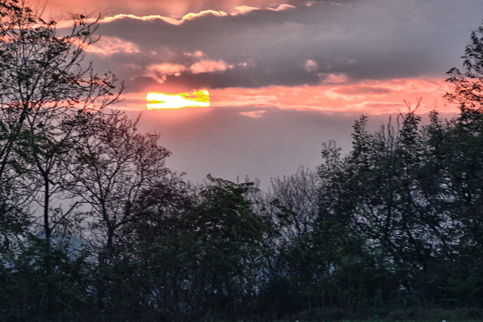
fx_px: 6292
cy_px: 138
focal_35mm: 469
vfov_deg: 2.9
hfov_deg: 4.4
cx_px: 153
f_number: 10
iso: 360
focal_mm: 220
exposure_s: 1/60
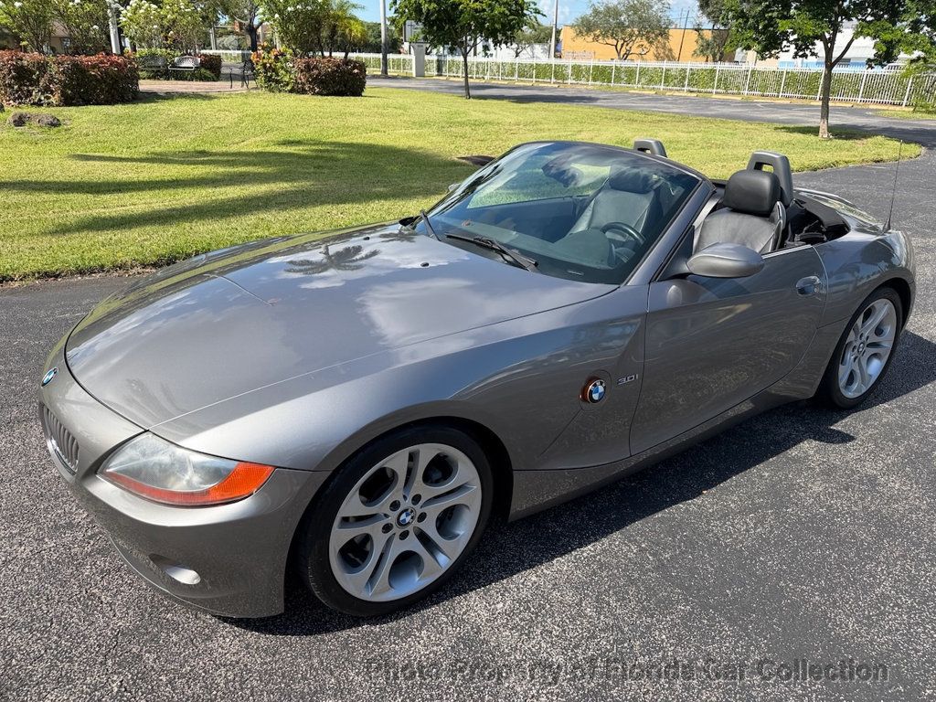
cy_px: 351
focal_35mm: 24
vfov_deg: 56.8
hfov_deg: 71.6
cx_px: 468
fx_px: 649
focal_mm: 6.76
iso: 80
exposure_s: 1/2525
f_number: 1.78
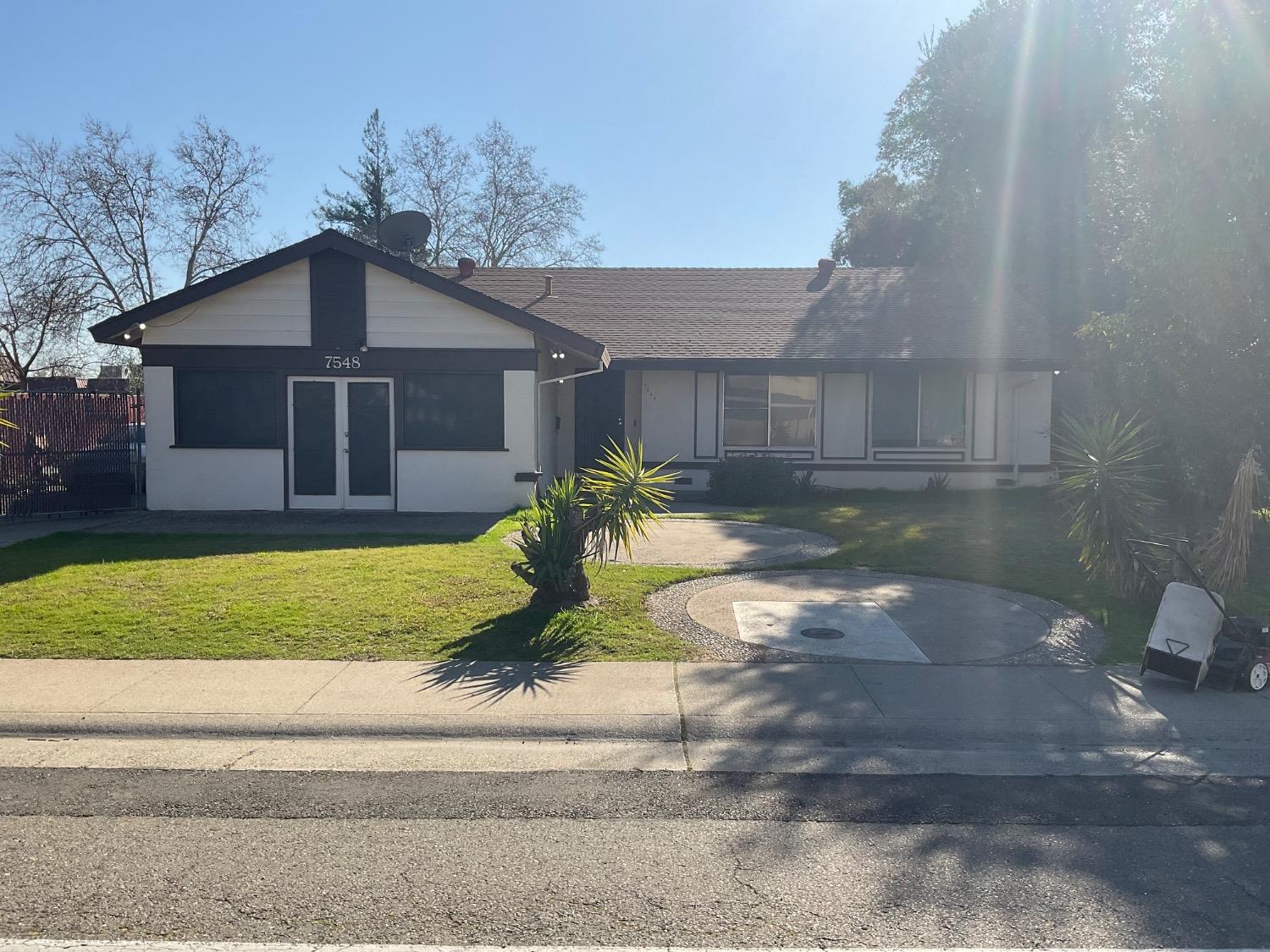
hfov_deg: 61.7
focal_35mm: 29
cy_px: 476
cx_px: 635
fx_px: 1064
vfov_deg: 48.2
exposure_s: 1/2227
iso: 16
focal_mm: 3
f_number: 1.8
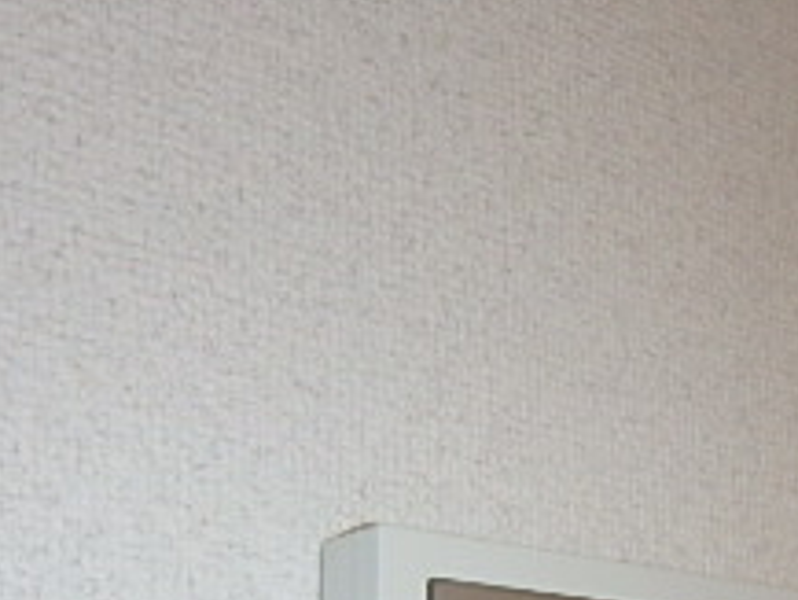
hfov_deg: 30.9
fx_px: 1430
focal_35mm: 62
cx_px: 552
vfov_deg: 21.0
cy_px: 828
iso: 320
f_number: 3.5
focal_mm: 3.7
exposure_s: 1/30
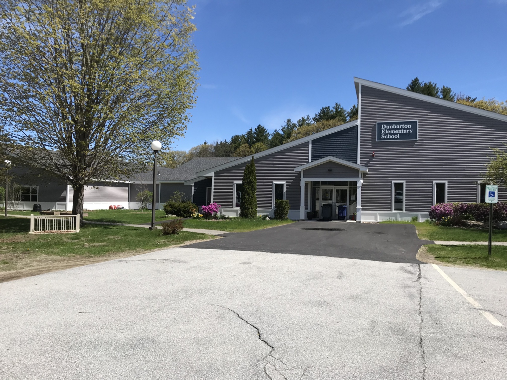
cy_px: 190
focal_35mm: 28
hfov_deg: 63.4
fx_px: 410
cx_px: 254
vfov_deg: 49.7
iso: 20
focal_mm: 3.99
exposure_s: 1/2817
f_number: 1.8
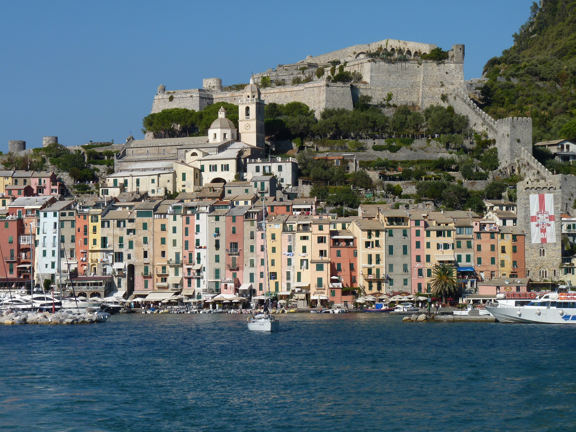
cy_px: 216
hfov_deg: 18.7
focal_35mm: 105
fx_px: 1747
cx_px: 288
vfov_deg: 14.1
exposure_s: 1/500
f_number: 6.3
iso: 80
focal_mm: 18.7
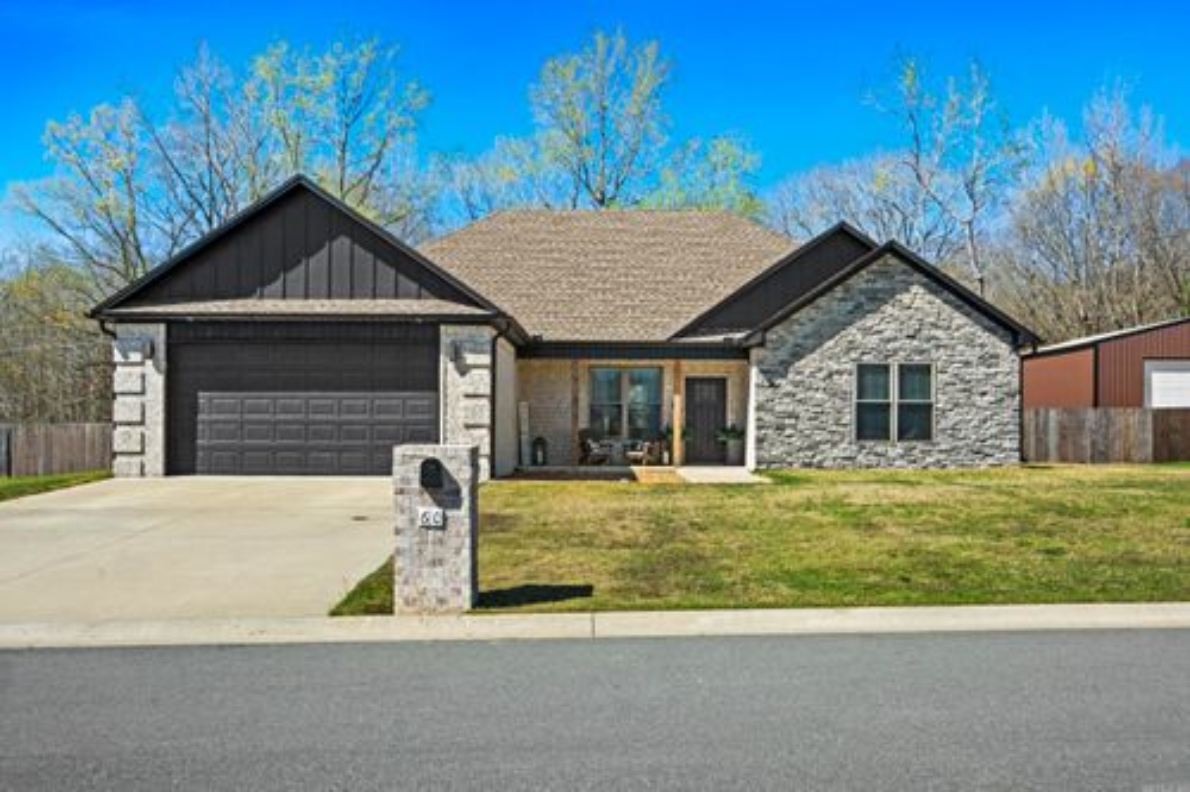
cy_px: 396
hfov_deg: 53.1
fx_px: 1190
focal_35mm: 36
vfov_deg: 36.8
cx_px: 595
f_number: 20
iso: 400
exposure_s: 1/80
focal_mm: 24
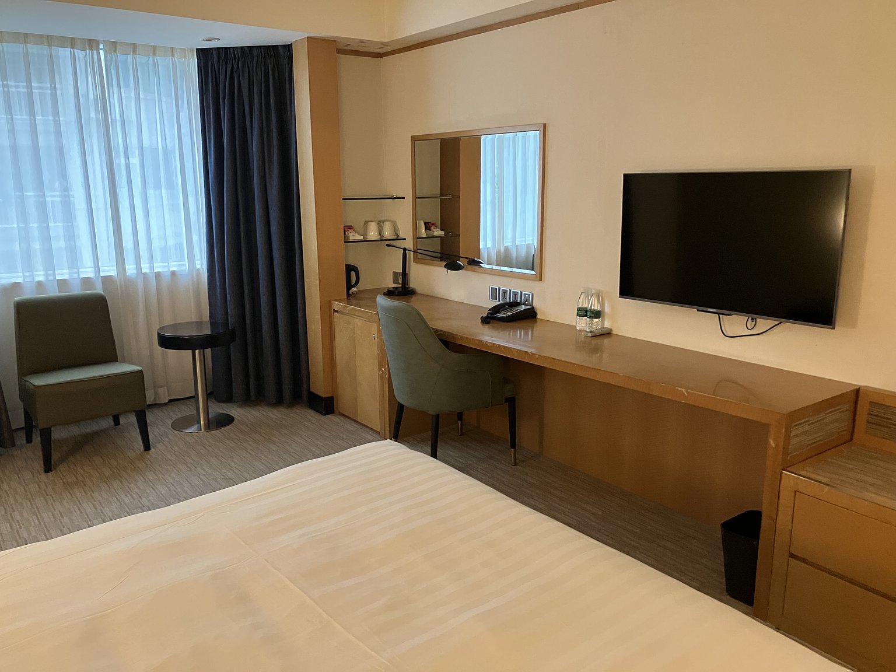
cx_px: 448
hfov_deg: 63.4
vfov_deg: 49.7
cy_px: 336
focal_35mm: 28
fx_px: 725
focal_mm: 3.99
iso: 320
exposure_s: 1/33
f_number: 1.8
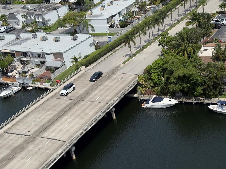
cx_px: 134
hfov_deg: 29.8
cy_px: 69
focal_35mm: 65
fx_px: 424
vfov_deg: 22.6
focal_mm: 6.76
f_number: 1.78
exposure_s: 1/6410
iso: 64
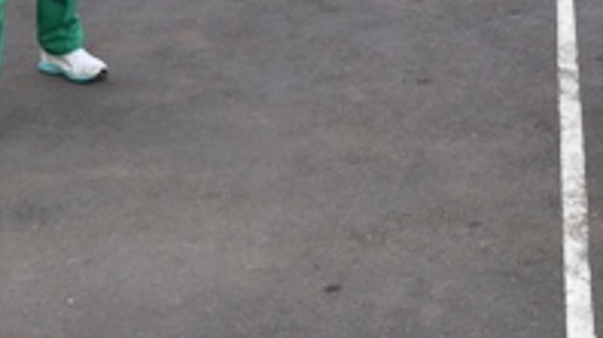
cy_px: -277
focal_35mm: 107
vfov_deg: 10.6
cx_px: 439
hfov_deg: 19.9
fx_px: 1705
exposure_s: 1/250
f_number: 5.6
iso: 200
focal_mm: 21
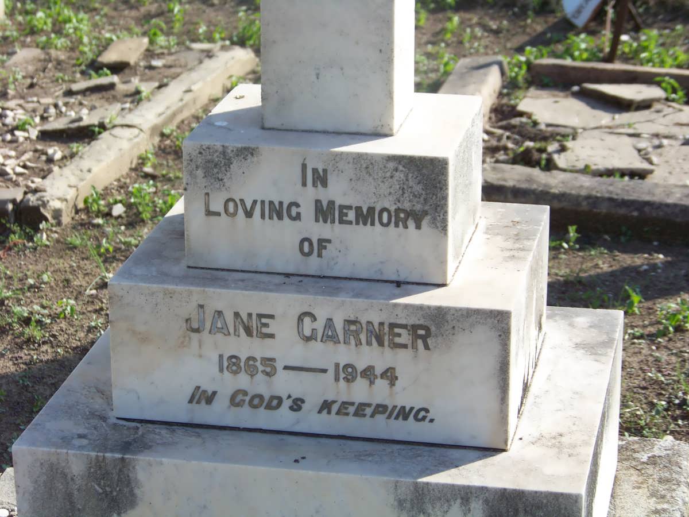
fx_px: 2110
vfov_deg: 14.0
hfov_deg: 18.5
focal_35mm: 106
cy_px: 258
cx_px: 344
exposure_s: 1/500
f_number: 3.2
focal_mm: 17.6
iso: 64
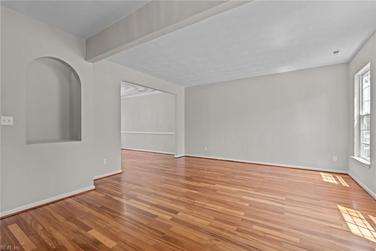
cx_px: 188
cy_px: 126
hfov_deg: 96.8
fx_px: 167
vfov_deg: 73.7
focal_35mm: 16
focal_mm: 16
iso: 400
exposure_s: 1/8
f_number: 8
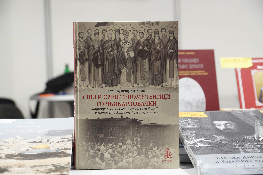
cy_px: 88
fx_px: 493
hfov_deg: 29.9
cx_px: 132
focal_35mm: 68
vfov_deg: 20.1
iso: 1250
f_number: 5.6
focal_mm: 45
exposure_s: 1/80
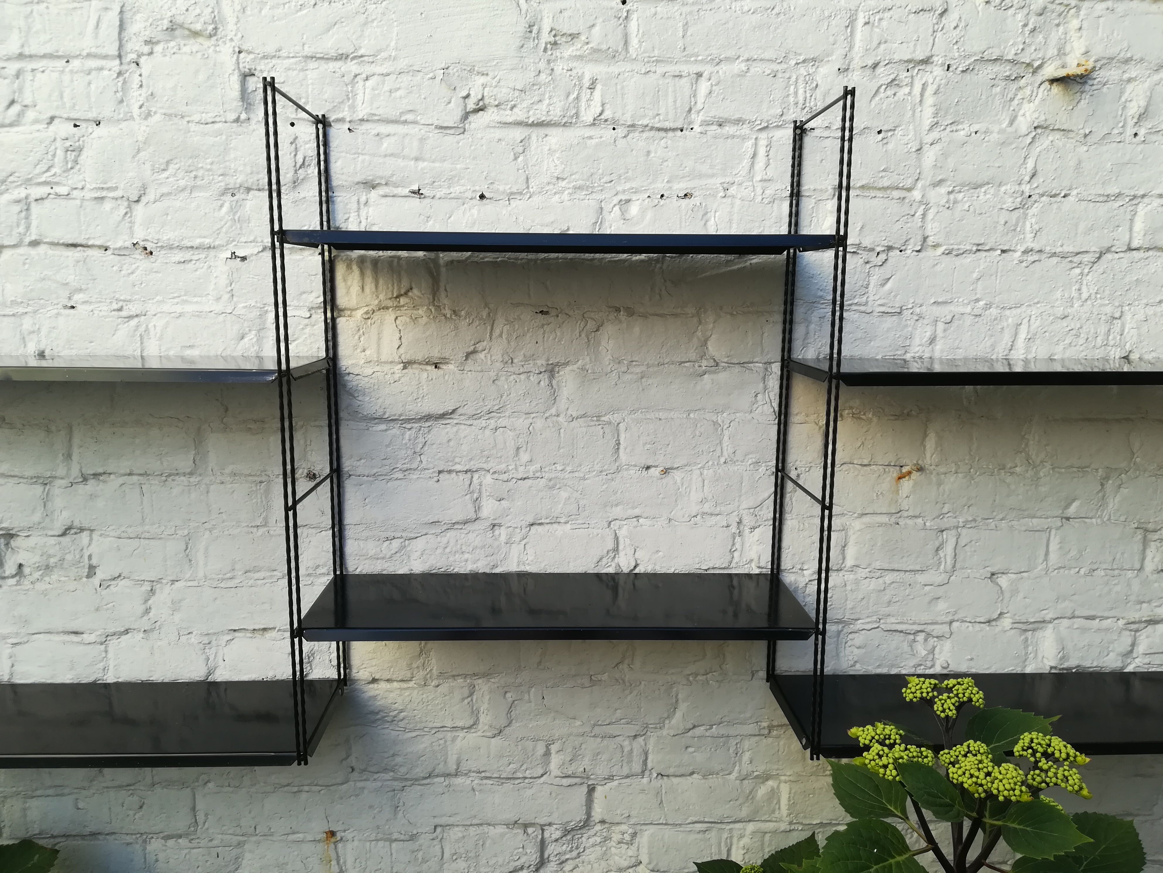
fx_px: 874
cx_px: 582
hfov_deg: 67.3
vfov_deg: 53.1
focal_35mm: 26
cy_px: 436
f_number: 2.2
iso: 50
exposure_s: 1/111
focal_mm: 3.83
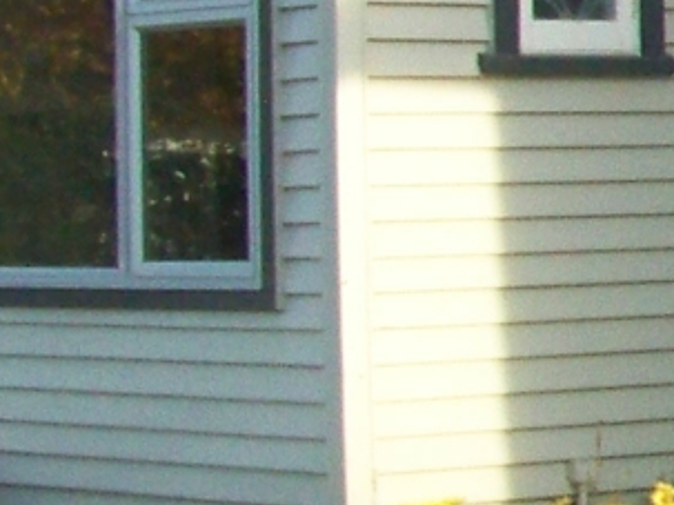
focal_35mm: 209
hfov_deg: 8.5
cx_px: 1706
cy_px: 98
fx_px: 4068
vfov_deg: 7.1
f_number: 2.8
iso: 200
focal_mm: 5.85
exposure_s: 1/800
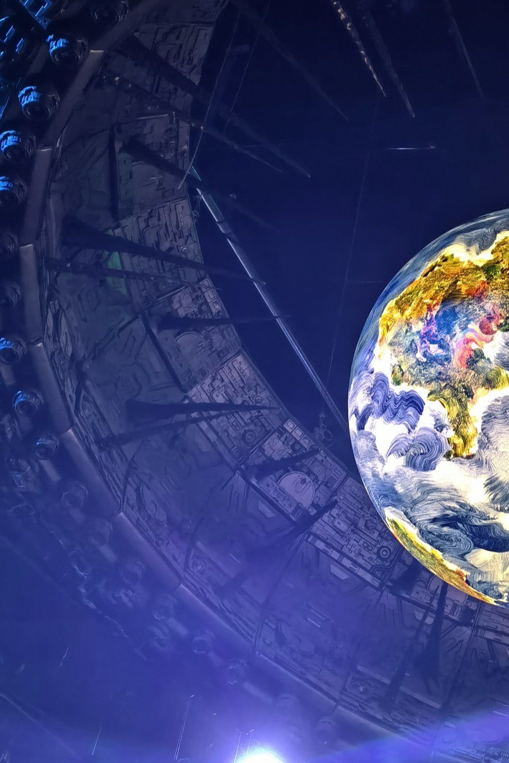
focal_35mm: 48
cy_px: 281
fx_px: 1018
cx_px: 361
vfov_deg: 40.8
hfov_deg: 27.8
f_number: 1.8
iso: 250
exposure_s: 1/60.2
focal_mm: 5.54
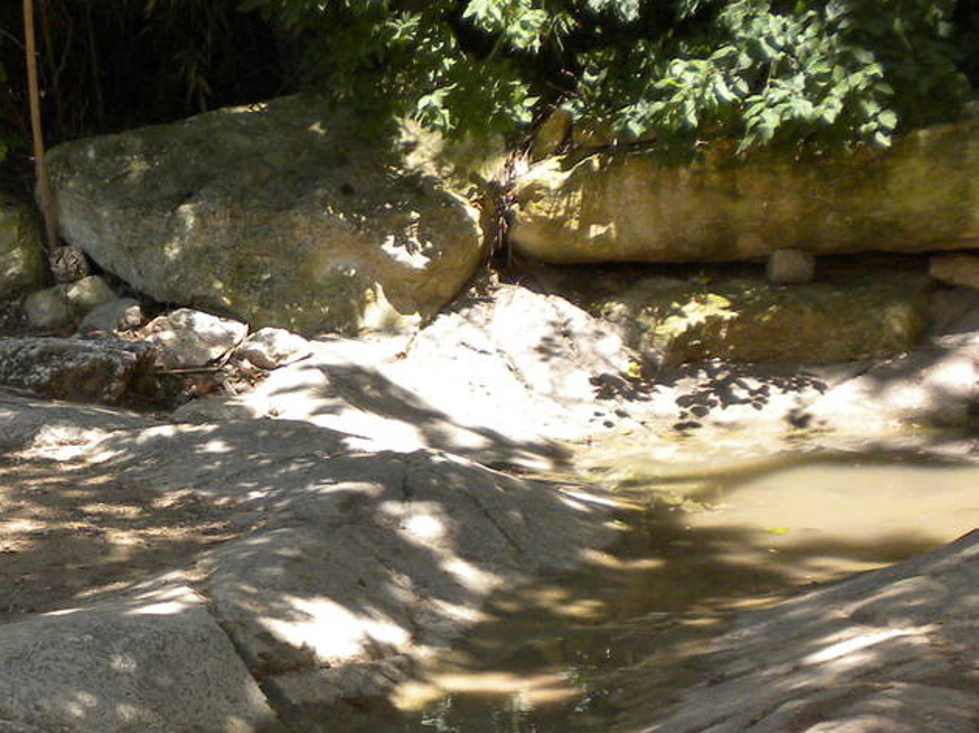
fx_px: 2657
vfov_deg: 15.4
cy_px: 749
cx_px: 22
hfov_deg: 20.3
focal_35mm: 94
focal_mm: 6.6
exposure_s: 1/494
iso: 165
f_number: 3.5
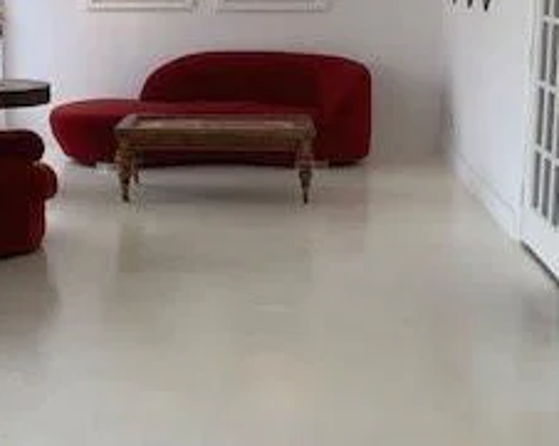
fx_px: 1189
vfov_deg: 21.2
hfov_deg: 26.4
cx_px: 225
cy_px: 193
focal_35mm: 72
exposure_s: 1/248
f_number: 1.8
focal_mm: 4.25
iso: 25
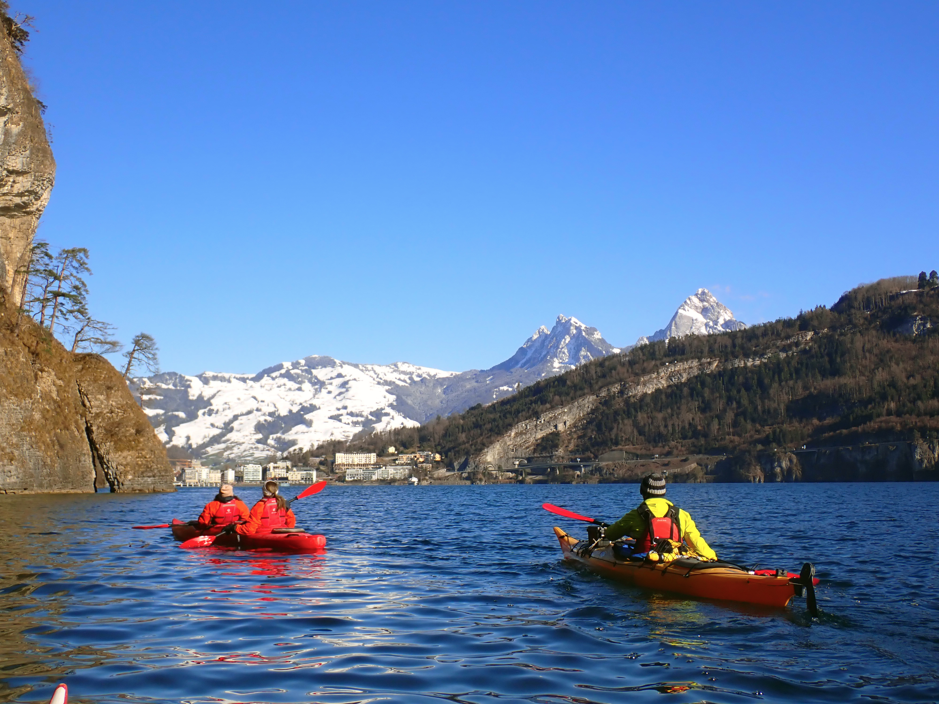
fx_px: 1194
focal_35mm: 44
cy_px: 352
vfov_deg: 32.9
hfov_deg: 42.9
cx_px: 470
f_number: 4
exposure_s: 1/800
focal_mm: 7.84
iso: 100
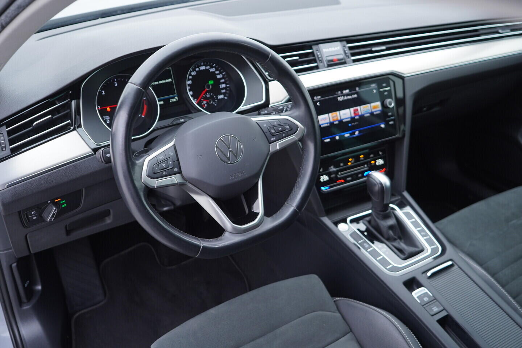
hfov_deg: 53.1
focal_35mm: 36
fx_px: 522
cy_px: 174
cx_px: 261
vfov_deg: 36.9
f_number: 2.8
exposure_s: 1/40
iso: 200
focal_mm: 24
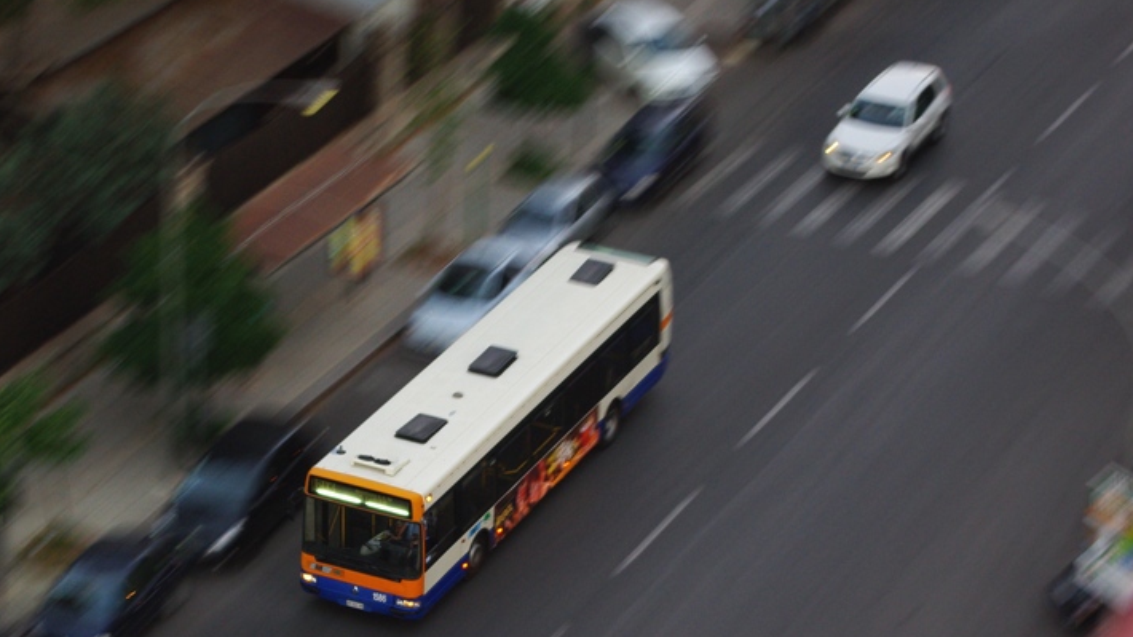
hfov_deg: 17.3
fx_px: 3724
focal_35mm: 124
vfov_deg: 9.7
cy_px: 539
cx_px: 394
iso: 400
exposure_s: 1/10
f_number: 5.6
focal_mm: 55
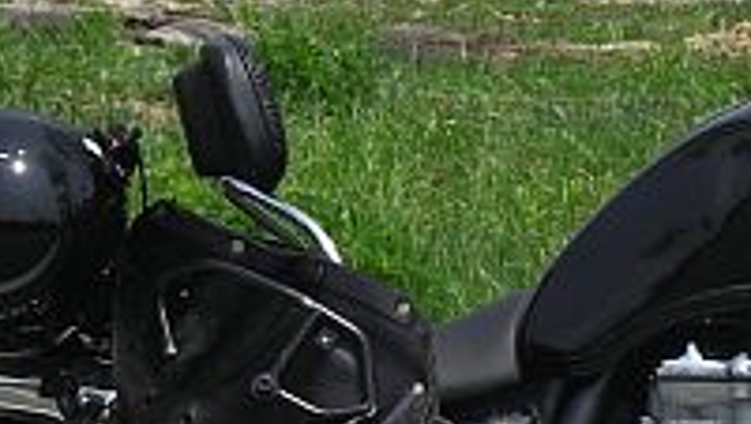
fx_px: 9848
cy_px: 409
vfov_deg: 2.5
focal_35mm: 494
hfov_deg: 4.4
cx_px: 751
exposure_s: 1/160
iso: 100
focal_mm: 36.6
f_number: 10
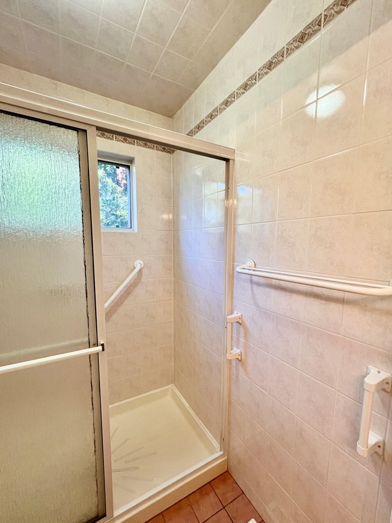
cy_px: 272
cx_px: 204
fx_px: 211
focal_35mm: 14
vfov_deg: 102.0
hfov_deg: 85.6
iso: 160
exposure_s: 1/120
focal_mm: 1.57
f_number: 1.8
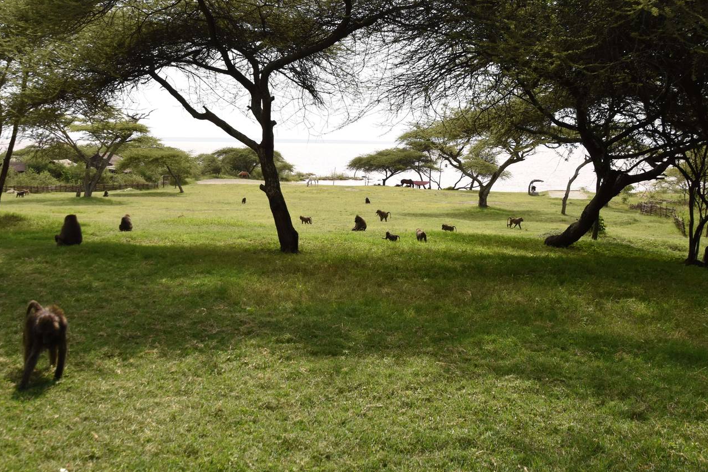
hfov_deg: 55.8
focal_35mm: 34
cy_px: 178
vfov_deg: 38.6
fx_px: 669
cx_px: 355
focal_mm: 18
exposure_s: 1/2000
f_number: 5.6
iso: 640
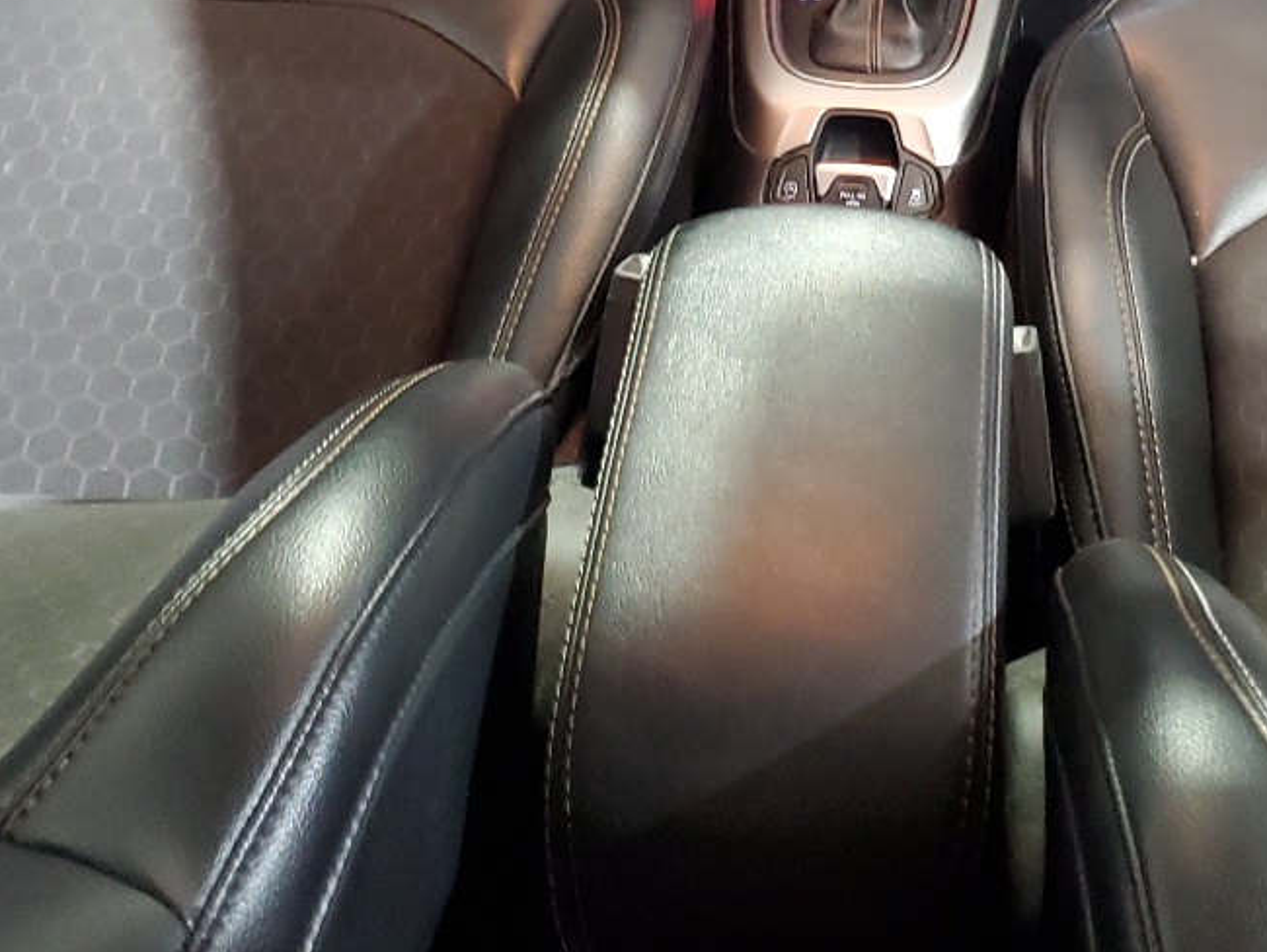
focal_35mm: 64
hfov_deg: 29.8
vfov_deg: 21.9
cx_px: 934
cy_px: -47
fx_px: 2343
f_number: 1.5
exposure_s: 1/15
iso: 335
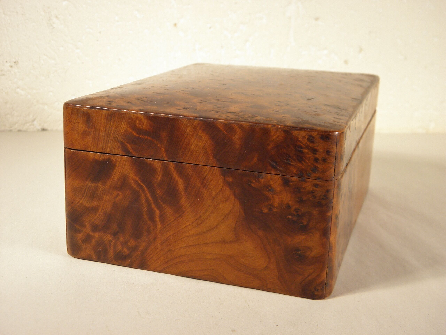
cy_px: 168
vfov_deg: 30.9
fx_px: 606
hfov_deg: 40.4
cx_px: 223
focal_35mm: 47
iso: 125
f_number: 3.9
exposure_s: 1/40
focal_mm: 8.6
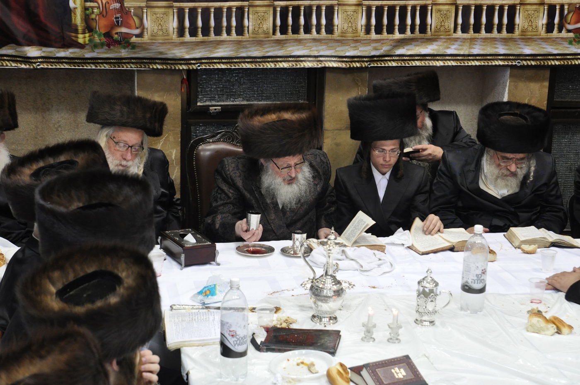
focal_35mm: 75
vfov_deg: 18.1
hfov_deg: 27.0
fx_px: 1207
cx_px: 290
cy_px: 192
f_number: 4.5
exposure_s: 1/80
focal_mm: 50
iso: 1000
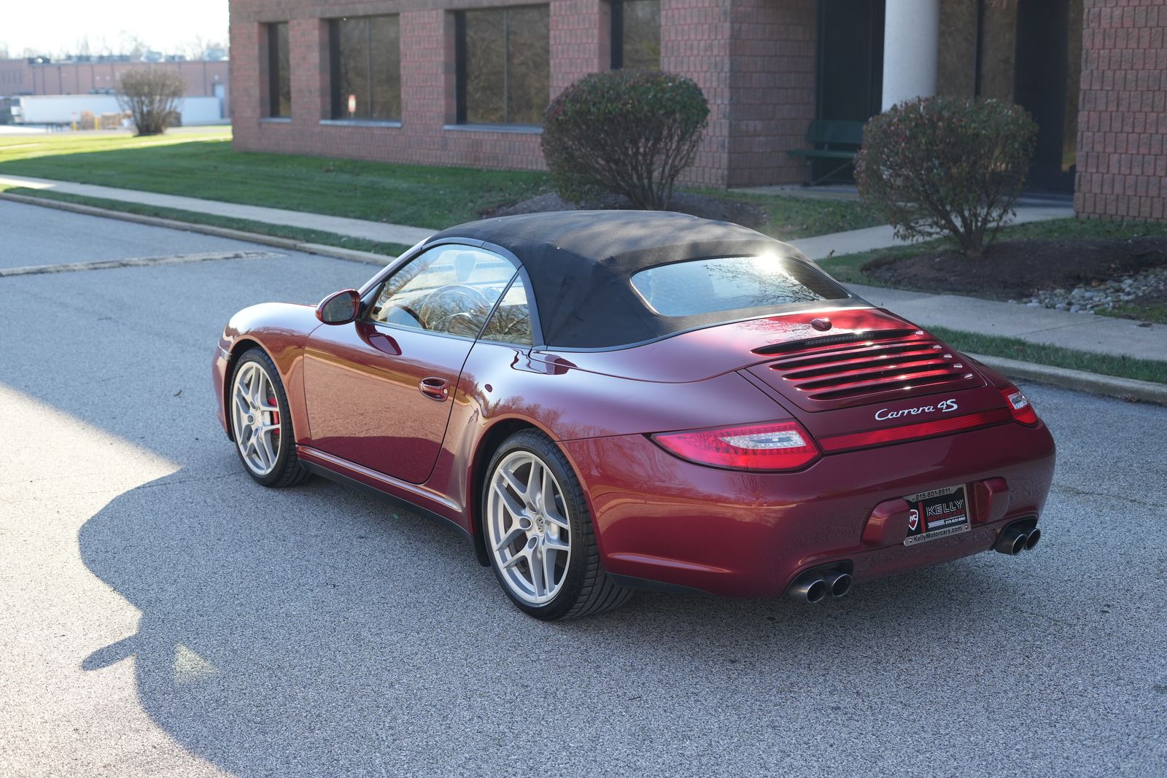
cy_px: 389
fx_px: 1621
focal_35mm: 50
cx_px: 584
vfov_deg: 27.0
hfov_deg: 39.6
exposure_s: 1/160
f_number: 4
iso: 250
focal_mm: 50
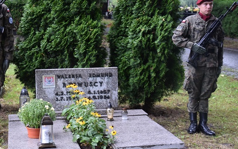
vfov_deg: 16.9
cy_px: 74
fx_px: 499
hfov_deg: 26.7
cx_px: 86
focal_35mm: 77
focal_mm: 30
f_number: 5
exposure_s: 1/100
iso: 400
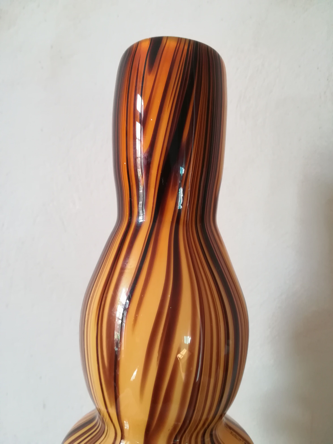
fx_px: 333
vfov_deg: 67.3
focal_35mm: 26
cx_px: 166
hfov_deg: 53.1
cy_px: 222
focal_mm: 3.83
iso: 400
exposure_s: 1/33.3
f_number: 2.2
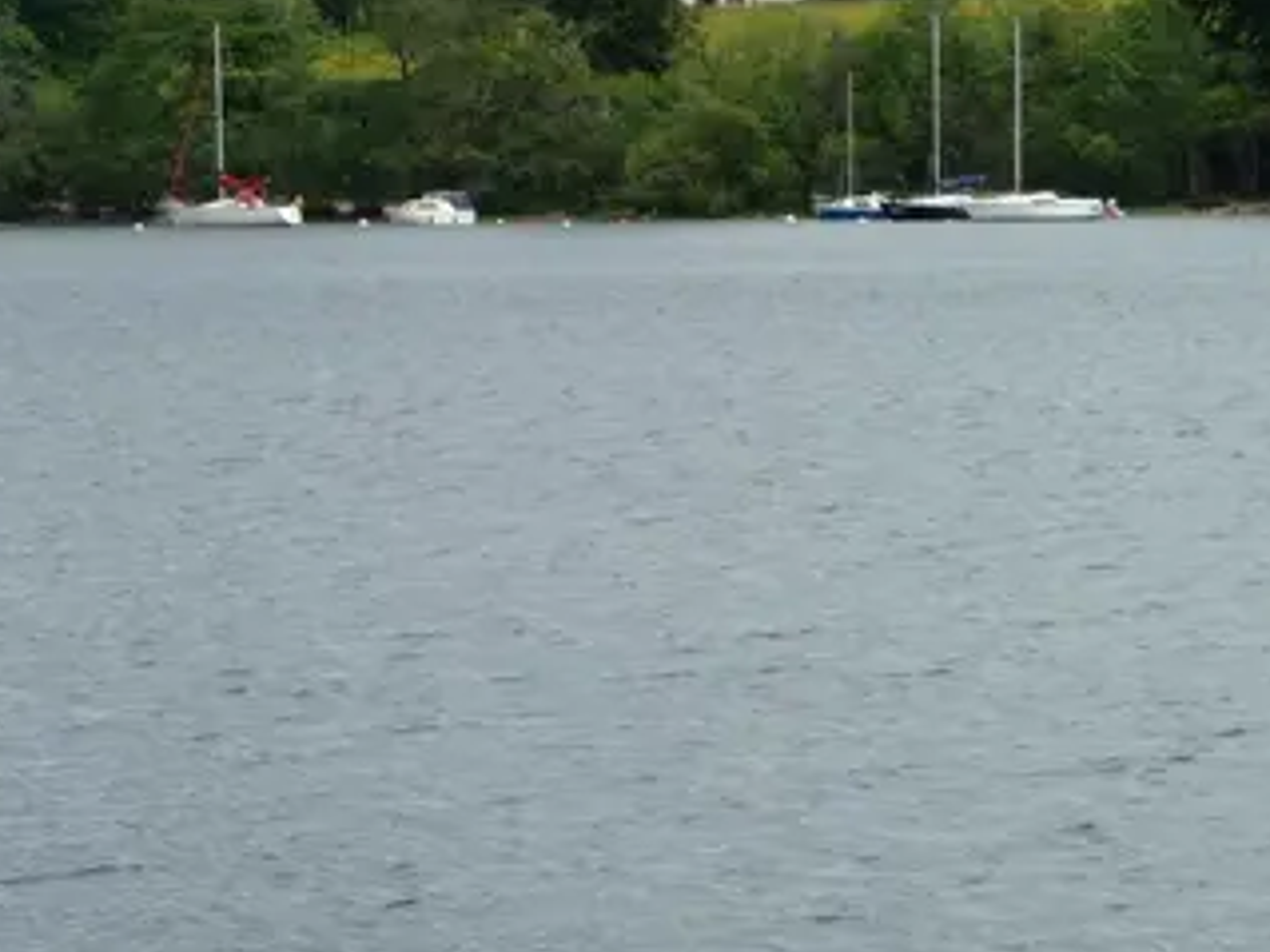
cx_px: 514
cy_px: 319
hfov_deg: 7.7
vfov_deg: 5.8
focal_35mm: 256
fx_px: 9389
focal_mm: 29.1
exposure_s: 1/640
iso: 100
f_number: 4.8
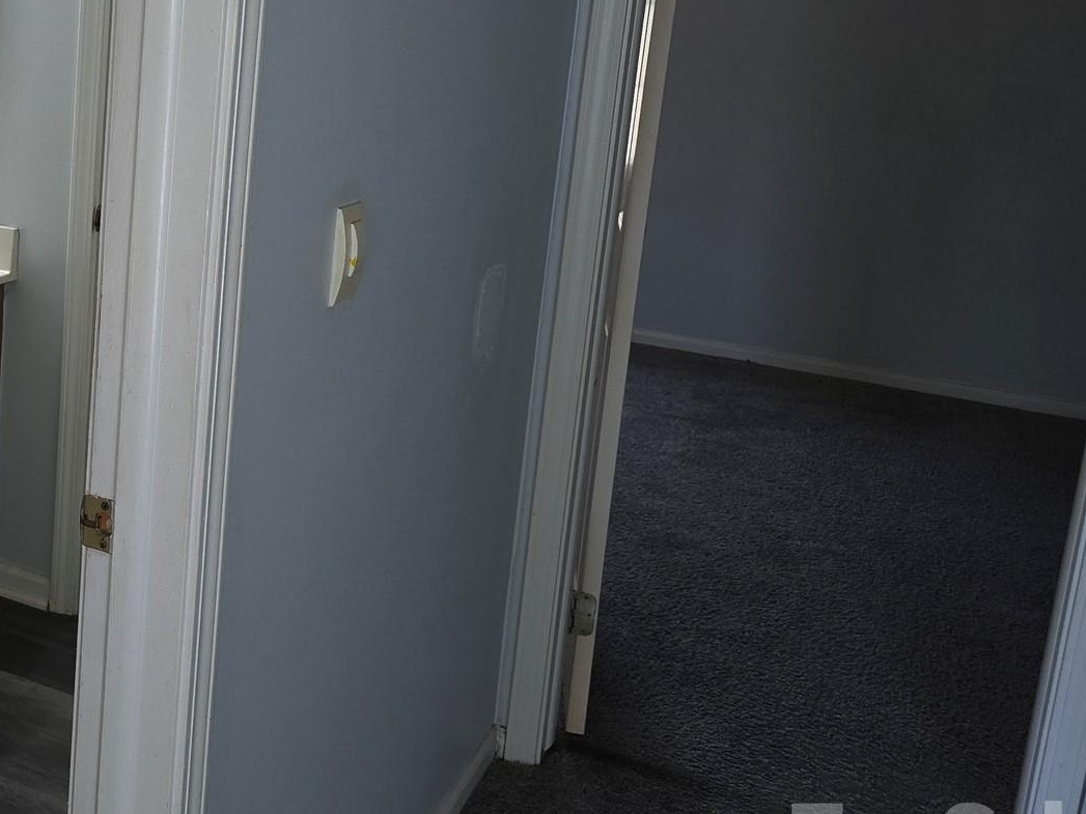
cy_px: 210
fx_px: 1412
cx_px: 60
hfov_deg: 38.4
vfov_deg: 31.6
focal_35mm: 45
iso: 64
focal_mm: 6.3
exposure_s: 1/60
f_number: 1.7
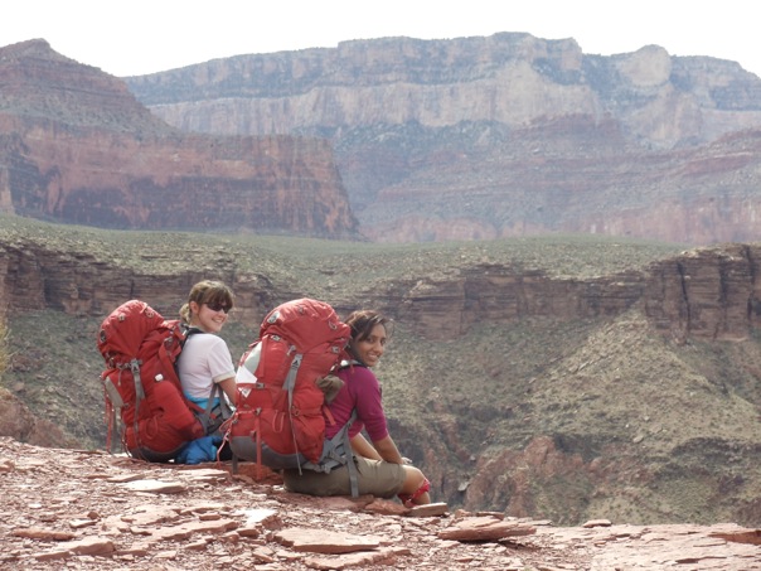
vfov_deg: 13.1
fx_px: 2484
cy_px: 286
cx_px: 380
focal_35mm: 113
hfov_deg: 17.4
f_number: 4.8
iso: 100
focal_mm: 15.35
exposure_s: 1/320
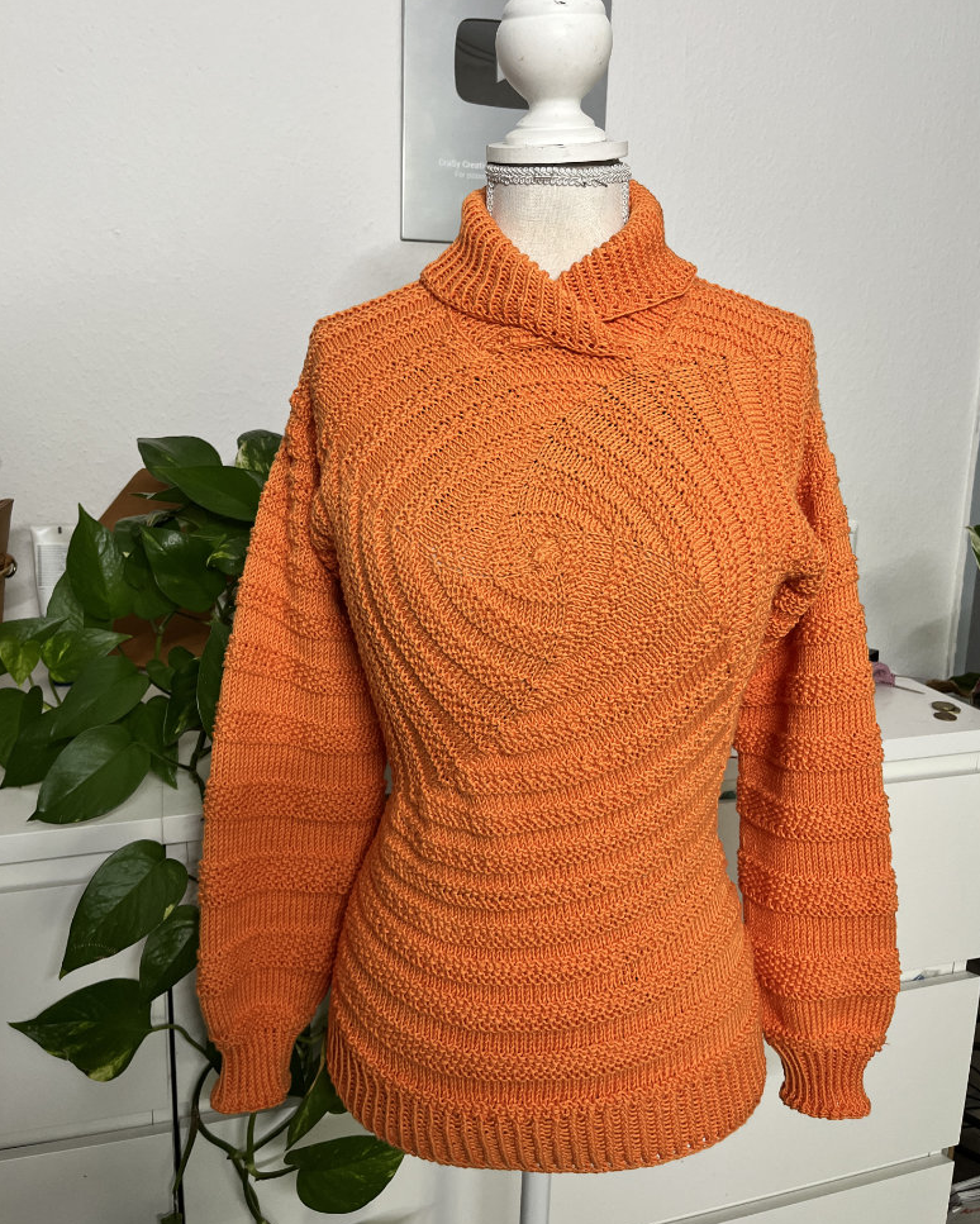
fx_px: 1015
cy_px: 569
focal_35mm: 28
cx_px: 493
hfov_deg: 51.5
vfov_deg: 62.1
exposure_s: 1/121
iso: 125
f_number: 1.6
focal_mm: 5.1
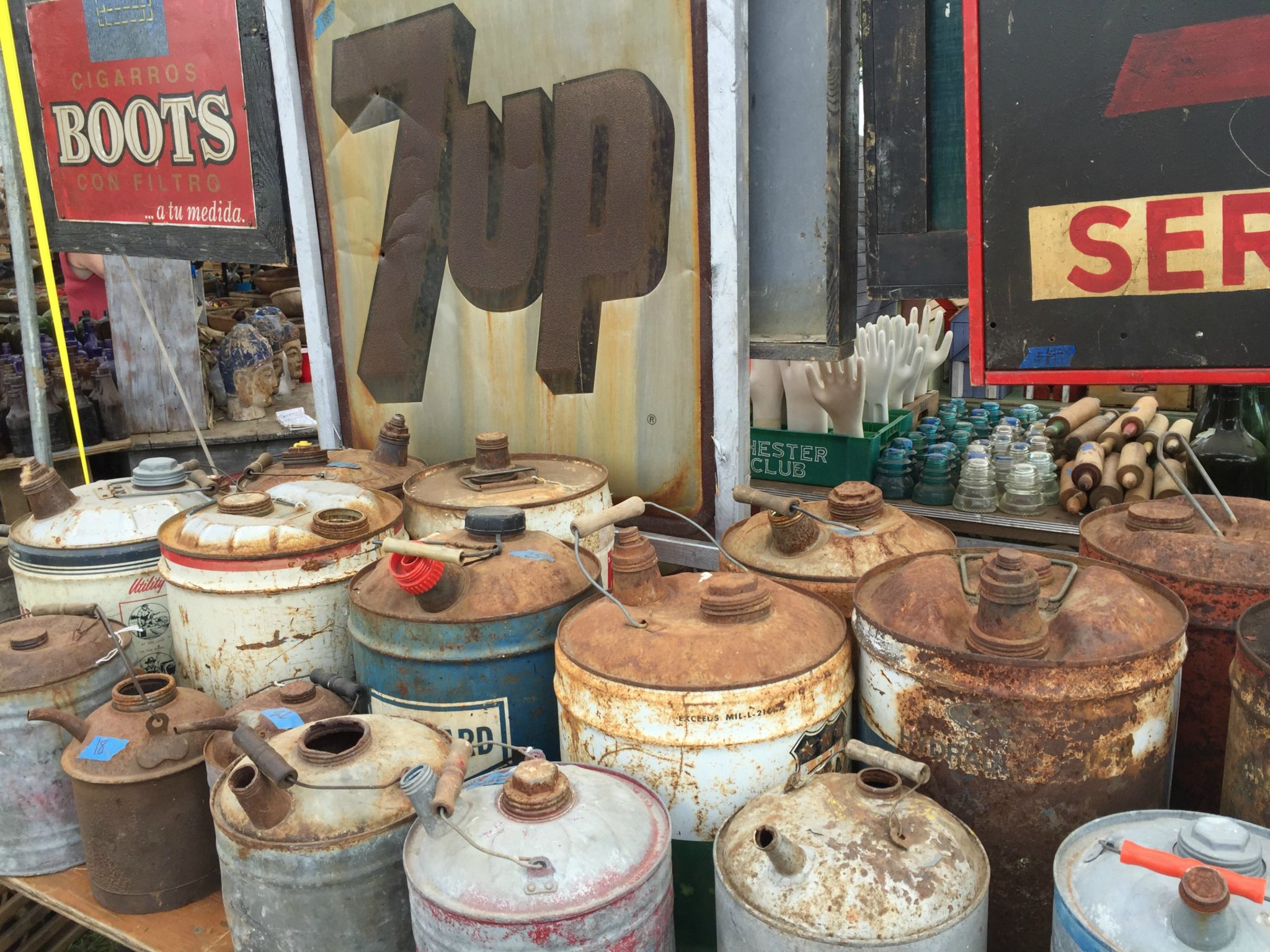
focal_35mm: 29
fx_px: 1064
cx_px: 635
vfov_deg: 48.2
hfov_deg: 61.7
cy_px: 476
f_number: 2.2
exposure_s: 1/439
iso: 32
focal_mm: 4.15
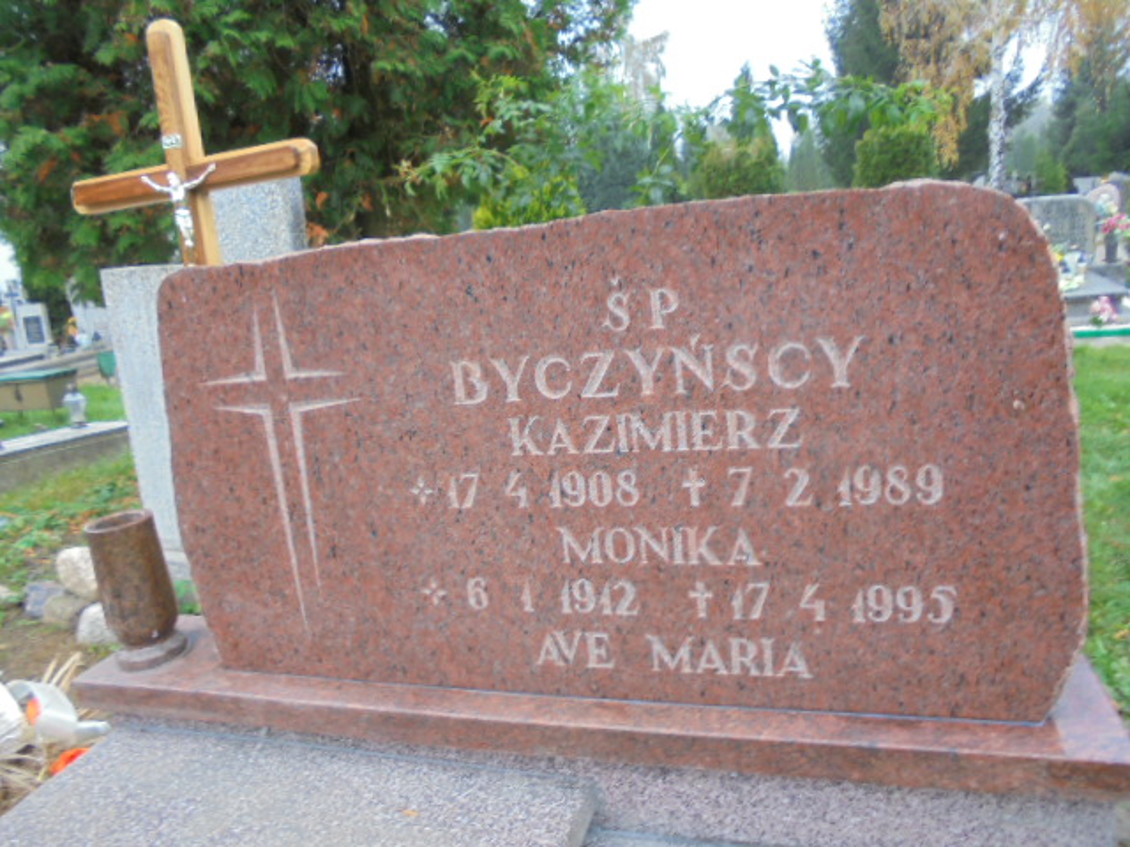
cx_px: 565
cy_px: 424
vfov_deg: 53.1
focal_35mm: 26
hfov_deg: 67.3
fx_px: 849
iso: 100
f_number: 3.5
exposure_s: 1/30
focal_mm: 4.6
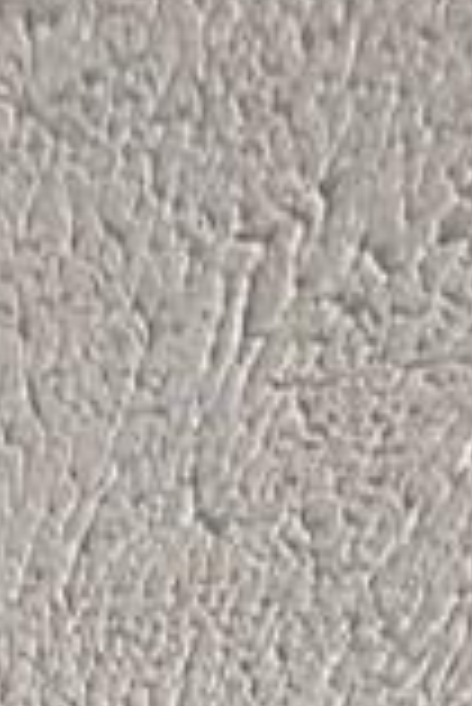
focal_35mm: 148
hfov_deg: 8.5
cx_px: -625
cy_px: 2559
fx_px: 2904
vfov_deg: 8.8
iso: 80
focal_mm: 2.22
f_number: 2.2
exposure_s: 1/99
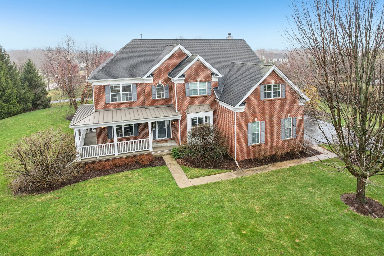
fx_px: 235
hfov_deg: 78.6
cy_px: 128
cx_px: 192
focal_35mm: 22
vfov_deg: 57.2
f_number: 2.8
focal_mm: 8.4
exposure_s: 1/80
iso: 100
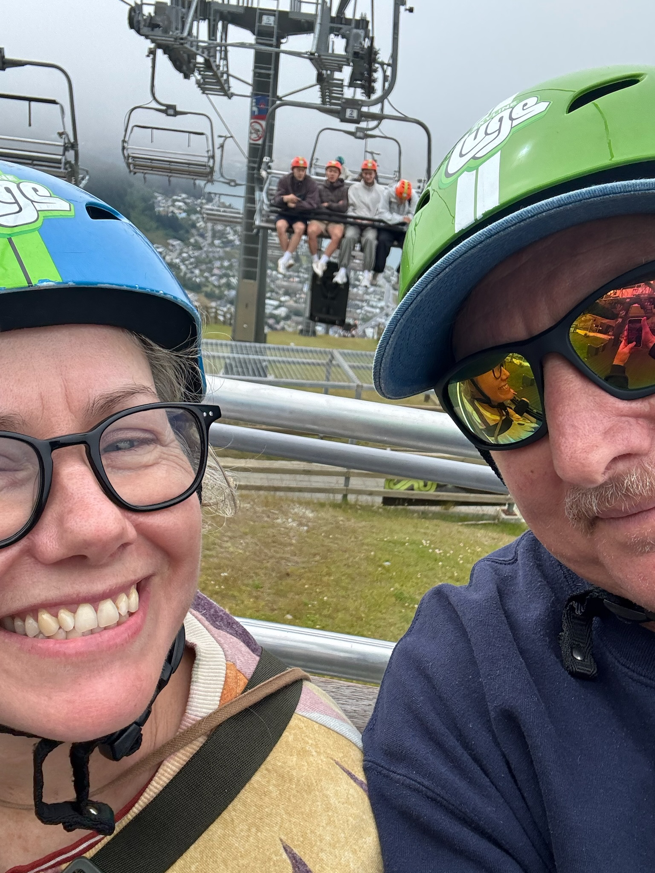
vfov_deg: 60.0
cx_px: 328
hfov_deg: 46.8
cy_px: 436
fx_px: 757
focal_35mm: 30
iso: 25
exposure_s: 1/470
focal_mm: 2.69
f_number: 1.9
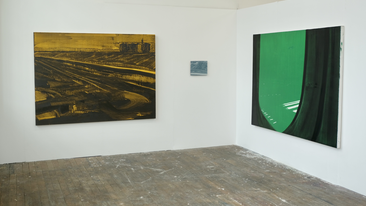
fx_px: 408
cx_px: 183
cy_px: 84
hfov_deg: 48.4
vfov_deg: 28.3
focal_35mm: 42
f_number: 4.4
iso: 320
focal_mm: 26.4
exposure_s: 1/100
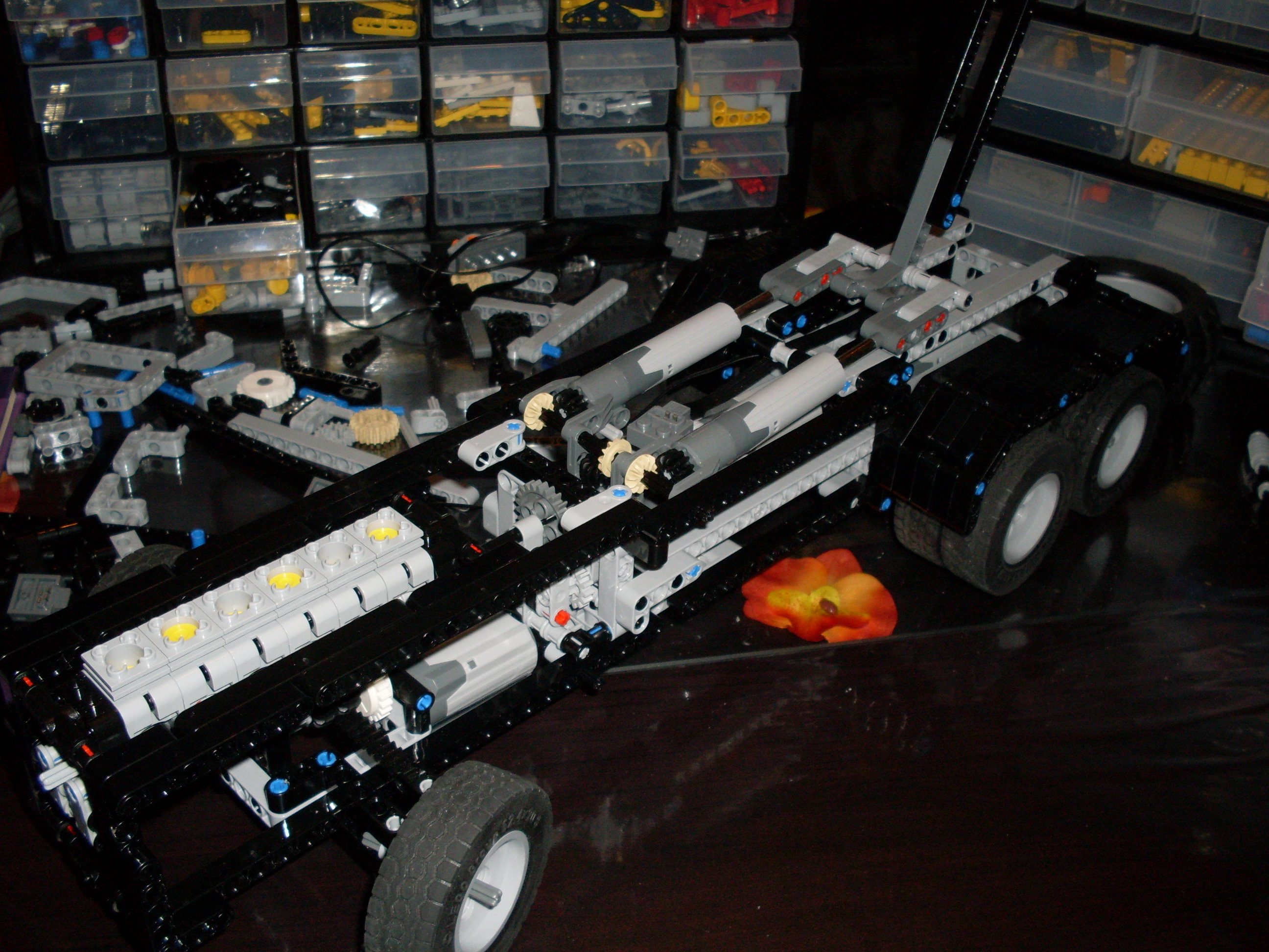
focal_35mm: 38
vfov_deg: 37.7
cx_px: 634
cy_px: 476
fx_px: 1393
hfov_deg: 49.0
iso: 100
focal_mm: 6.3
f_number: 2.8
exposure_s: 1/45
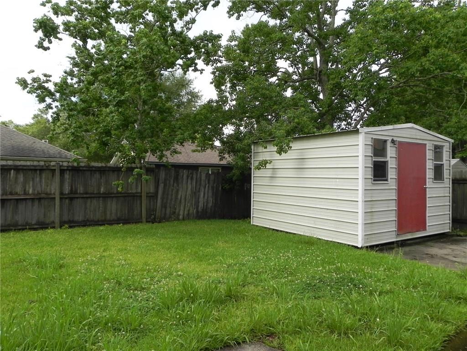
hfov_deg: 67.3
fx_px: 351
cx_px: 234
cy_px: 176
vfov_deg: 53.1
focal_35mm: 26
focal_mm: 4.6
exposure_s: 1/278
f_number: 5.6
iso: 160
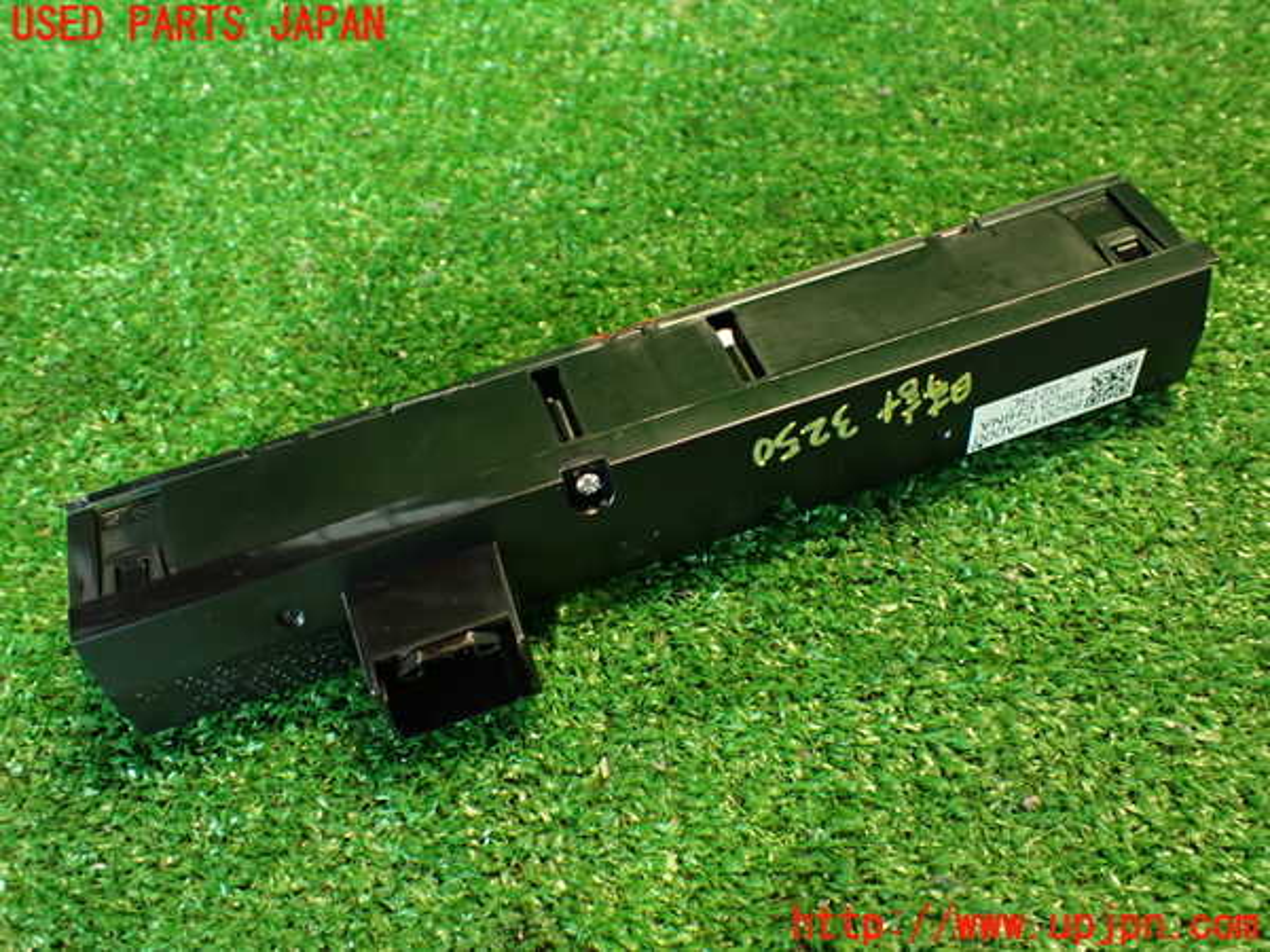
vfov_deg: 44.2
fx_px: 1174
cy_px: 476
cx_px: 635
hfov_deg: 56.8
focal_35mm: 32
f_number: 2.4
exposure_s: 1/30
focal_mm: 5.79
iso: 500
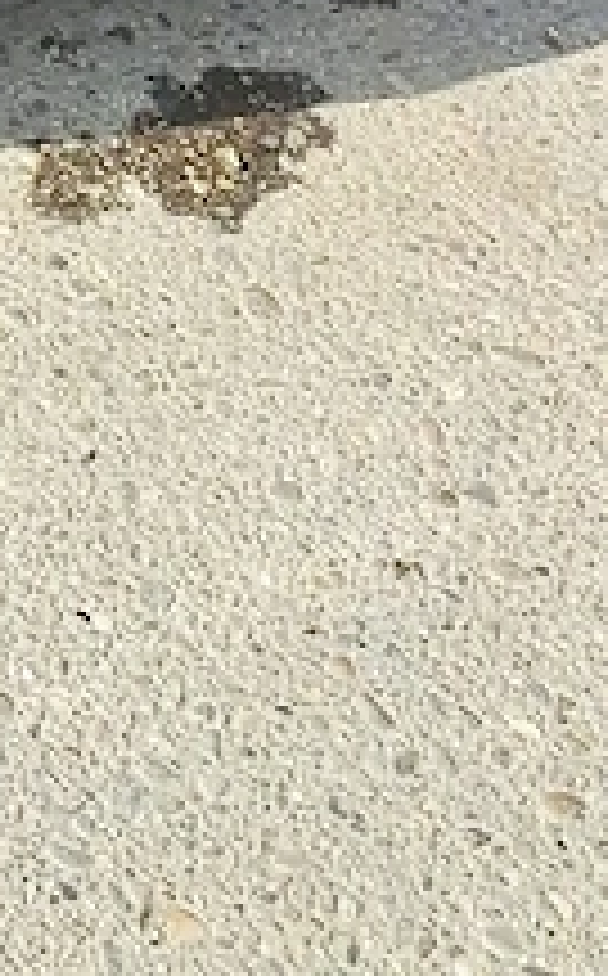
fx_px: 3990
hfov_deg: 8.1
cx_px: -752
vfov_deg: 10.5
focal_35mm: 150
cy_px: -1844
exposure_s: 1/3333
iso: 40
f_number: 1.8
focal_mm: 5.54
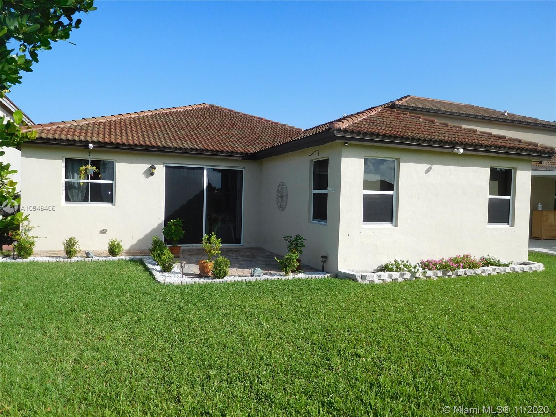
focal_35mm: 25
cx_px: 278
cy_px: 208
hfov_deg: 69.4
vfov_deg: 54.9
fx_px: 402
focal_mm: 4.5
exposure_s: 1/400
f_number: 6.8
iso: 125
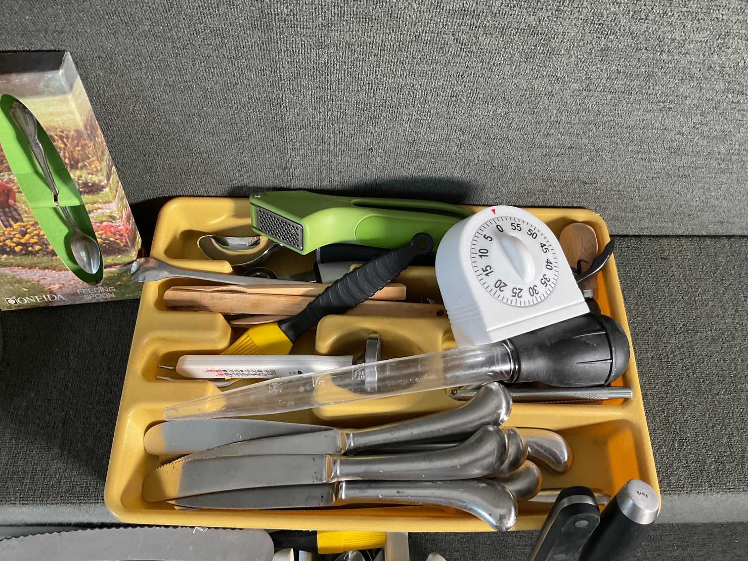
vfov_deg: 48.2
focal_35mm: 29
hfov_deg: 61.7
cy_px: 280
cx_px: 374
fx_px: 627
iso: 160
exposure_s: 1/60
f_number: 1.8
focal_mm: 3
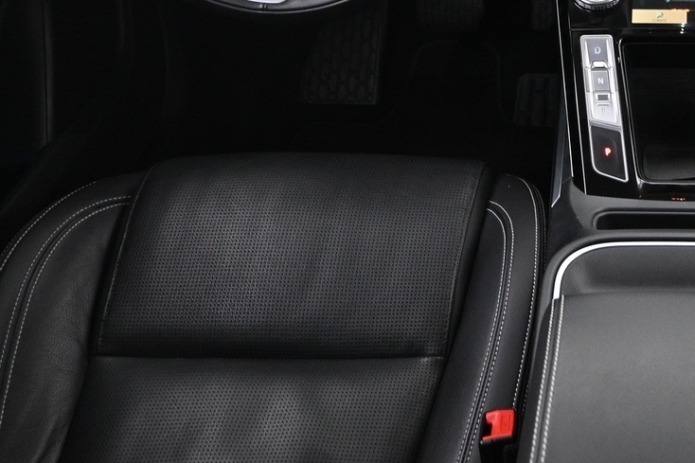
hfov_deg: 34.3
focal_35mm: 53
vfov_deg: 24.8
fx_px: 1023
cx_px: 690
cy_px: 49
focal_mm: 16
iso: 1600
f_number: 3.5
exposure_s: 1/25
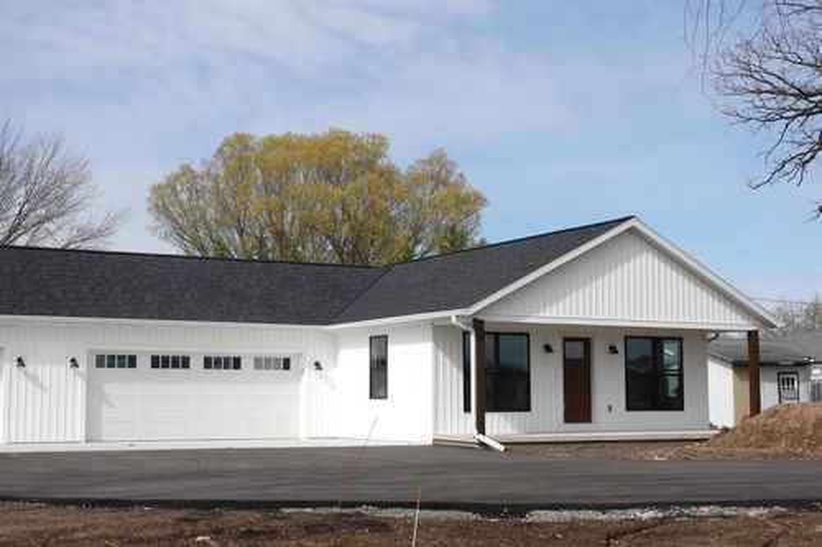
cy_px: 274
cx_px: 411
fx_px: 1301
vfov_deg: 23.8
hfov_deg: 35.1
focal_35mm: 57
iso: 100
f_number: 5
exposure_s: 1/640
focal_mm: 21.12
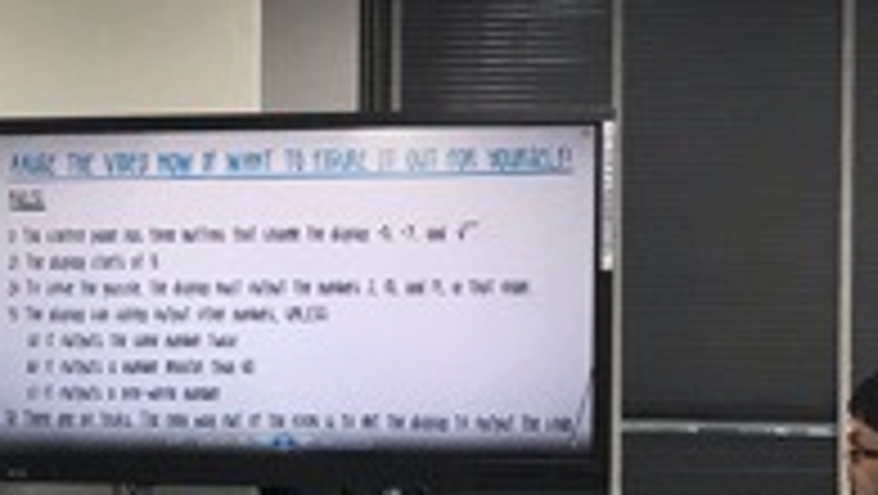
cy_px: 459
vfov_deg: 12.0
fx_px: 2330
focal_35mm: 100
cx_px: -356
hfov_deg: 19.2
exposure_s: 1/33
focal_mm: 3.99
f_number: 1.8
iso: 20
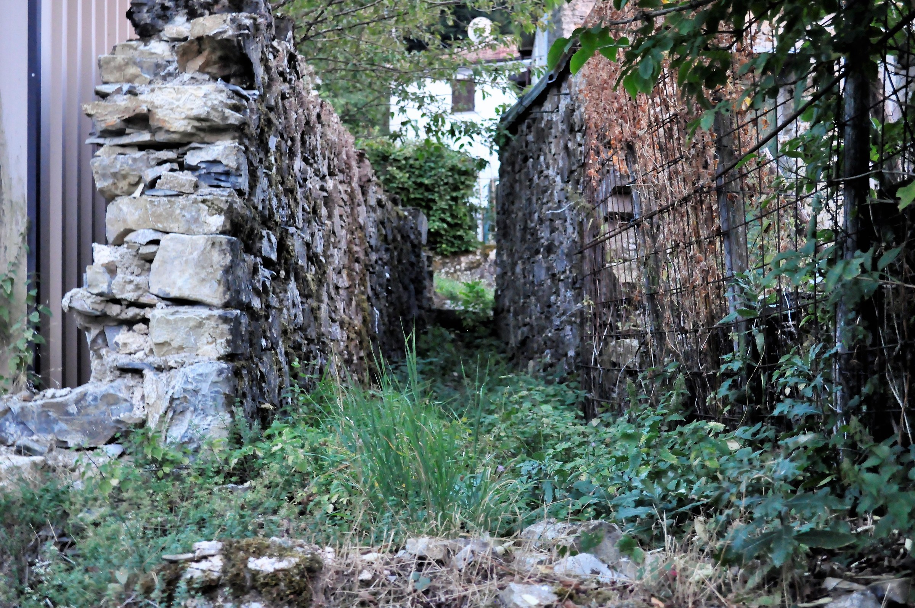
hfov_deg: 35.1
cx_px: 458
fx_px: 1447
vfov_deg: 23.7
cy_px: 304
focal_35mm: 57
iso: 3200
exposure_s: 1/4
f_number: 5
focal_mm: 38
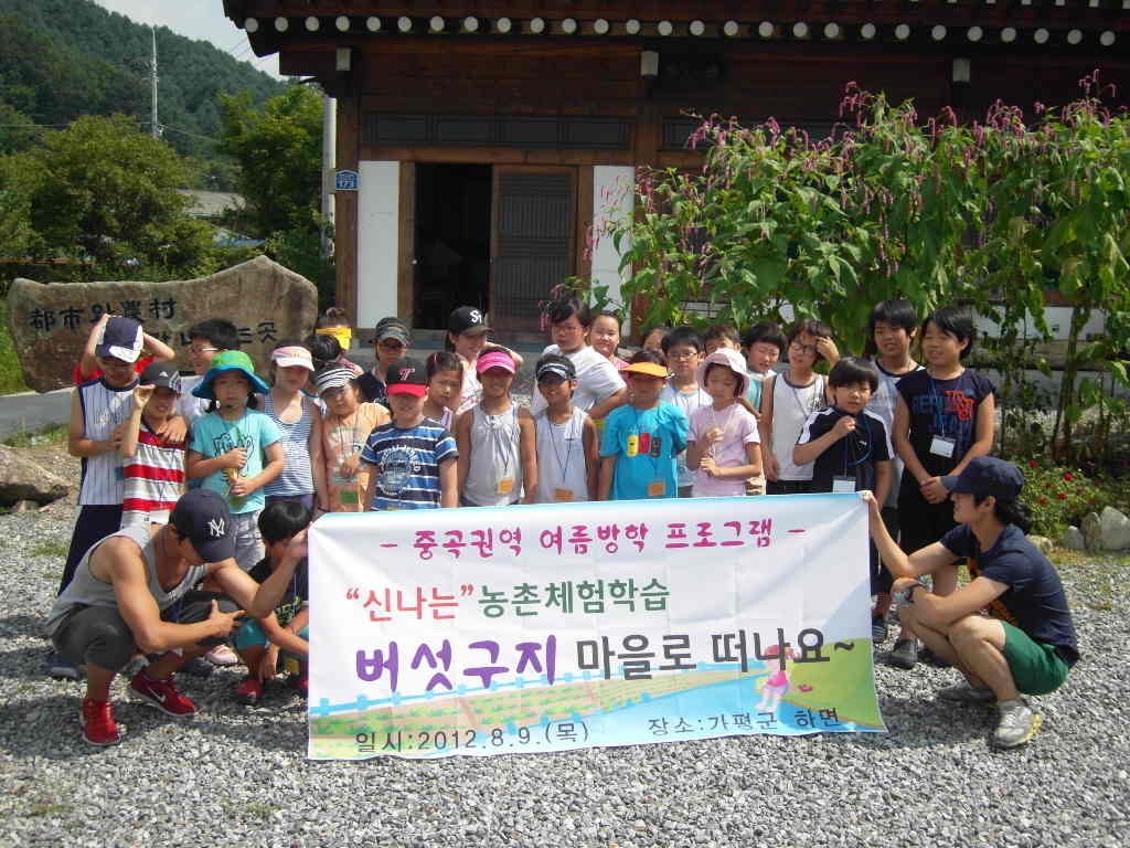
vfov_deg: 40.7
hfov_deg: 52.6
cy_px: 424
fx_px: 1143
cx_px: 565
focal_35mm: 35
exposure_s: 1/200
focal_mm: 7.5
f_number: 8.4
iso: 80
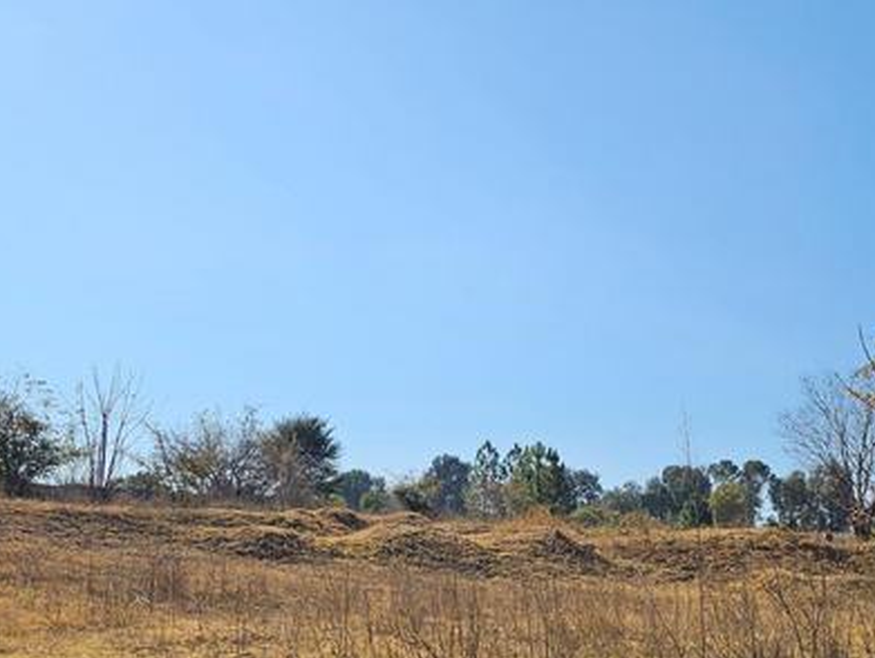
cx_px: 441
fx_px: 1189
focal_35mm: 47
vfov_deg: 30.3
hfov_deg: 40.4
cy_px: 510
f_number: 1.7
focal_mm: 6.3
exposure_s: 1/1154
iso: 10
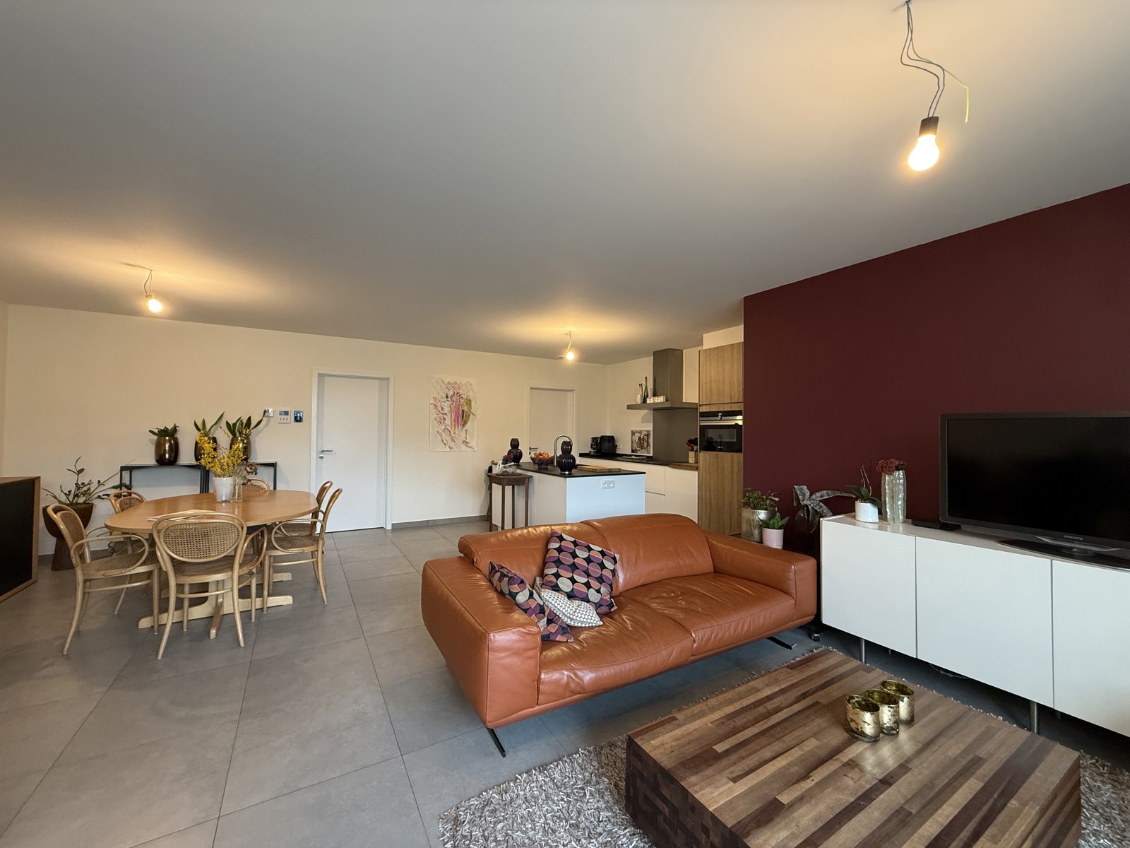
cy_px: 424
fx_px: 457
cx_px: 565
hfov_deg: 102.1
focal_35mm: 14
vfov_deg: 85.7
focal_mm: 2.22
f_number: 2.2
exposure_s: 1/50
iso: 200
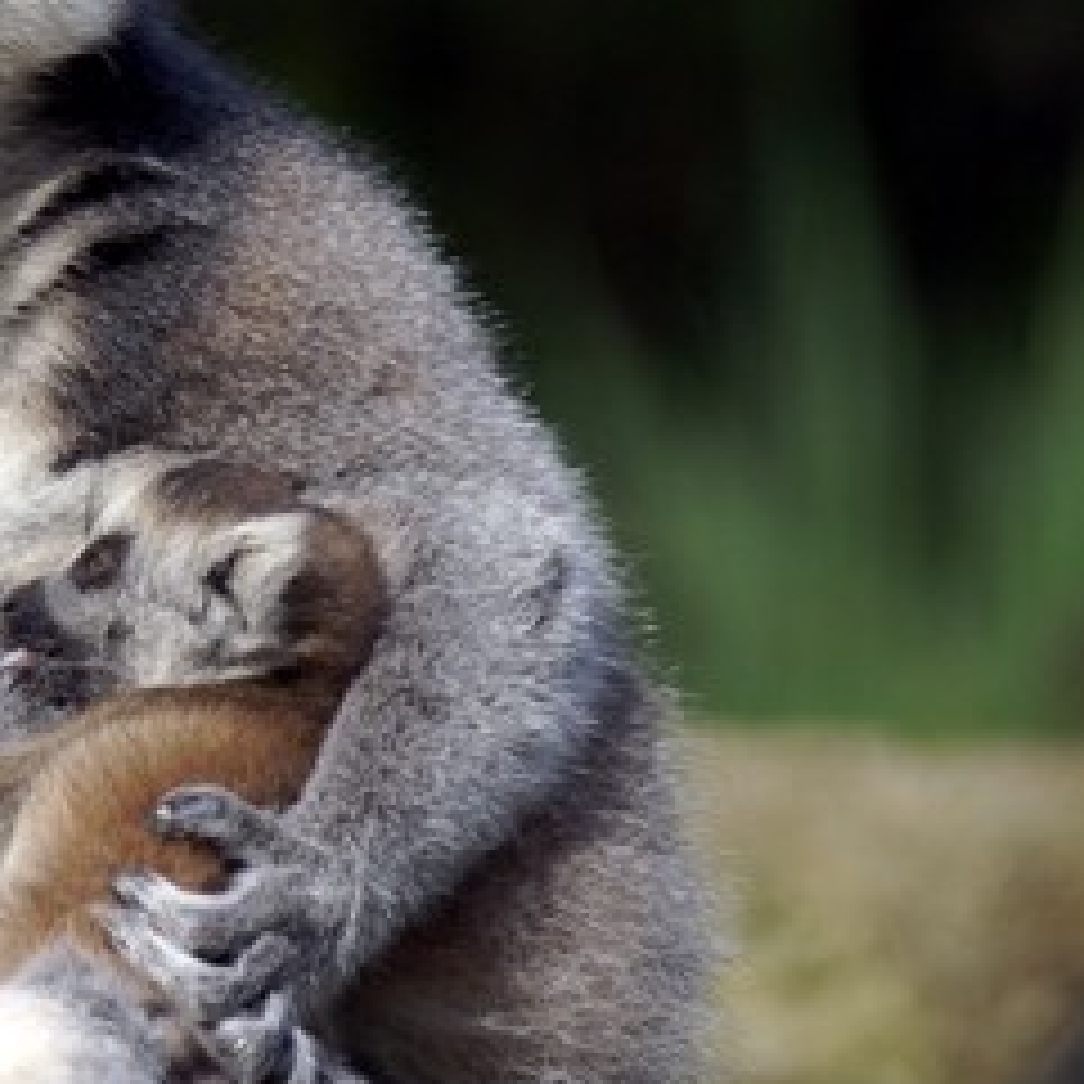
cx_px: -580
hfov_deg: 2.2
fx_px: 28166
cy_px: 499
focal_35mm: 795
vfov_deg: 2.2
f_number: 5
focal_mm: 200
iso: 100
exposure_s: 1/320
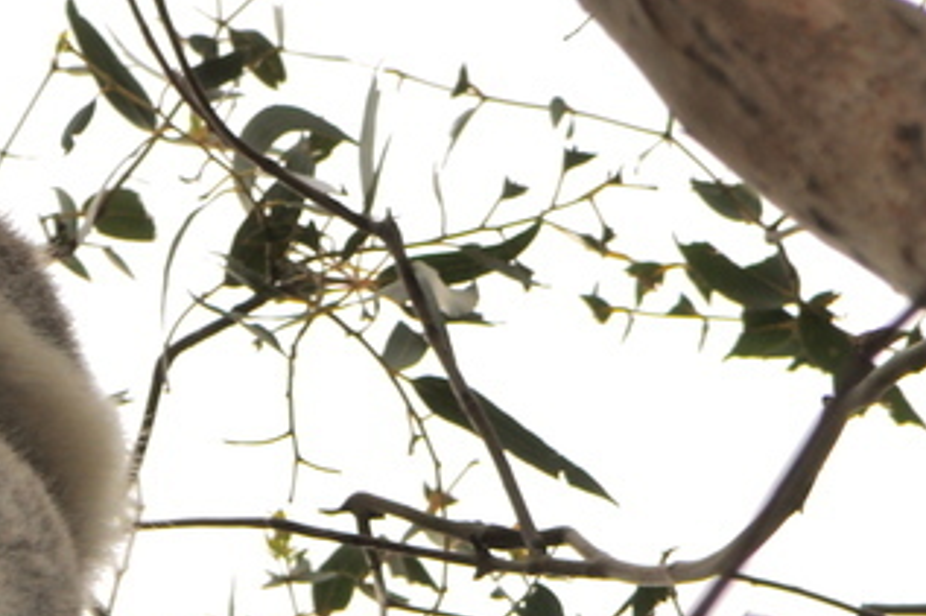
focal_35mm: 969
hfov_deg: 2.1
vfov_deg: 1.4
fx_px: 24911
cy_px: 555
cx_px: -6
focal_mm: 200
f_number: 14
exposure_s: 1/200
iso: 200
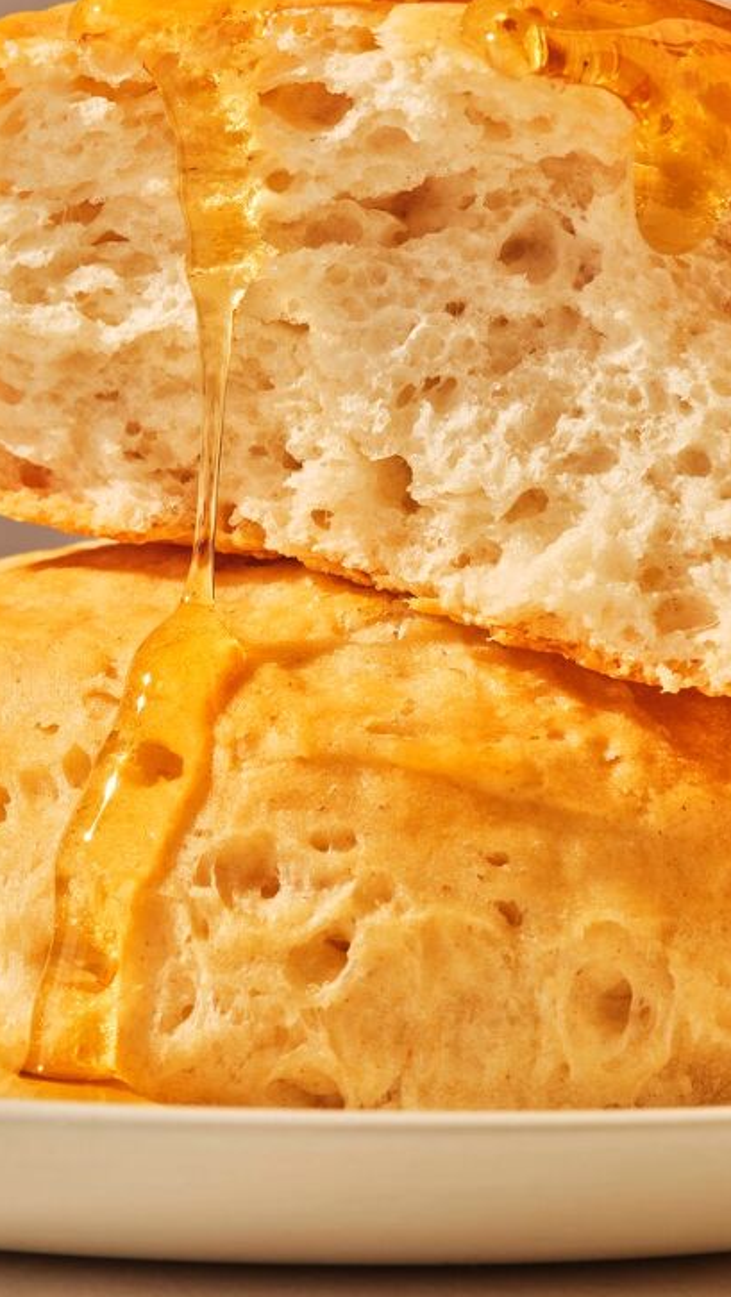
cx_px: 298
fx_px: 3924
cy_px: 611
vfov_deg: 18.8
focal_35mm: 114
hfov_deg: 10.6
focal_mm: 120
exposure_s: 1/125
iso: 320
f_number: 32
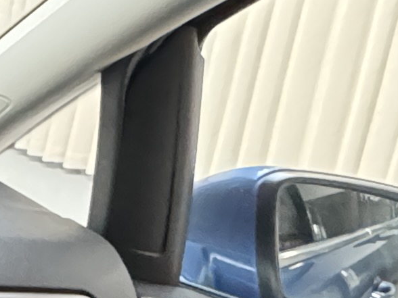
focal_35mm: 96
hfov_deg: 13.9
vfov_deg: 15.3
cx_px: -569
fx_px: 1104
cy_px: 215
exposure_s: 1/60
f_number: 2.2
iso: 1250
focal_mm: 2.22
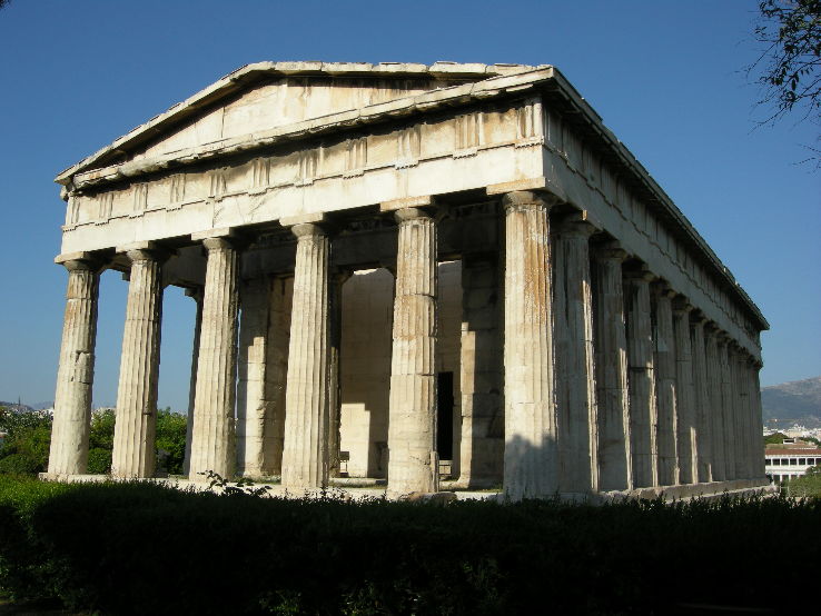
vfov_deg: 39.7
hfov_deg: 51.3
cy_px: 308
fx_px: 854
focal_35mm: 36
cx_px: 410
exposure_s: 1/294
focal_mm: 7.5
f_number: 6.1
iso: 64
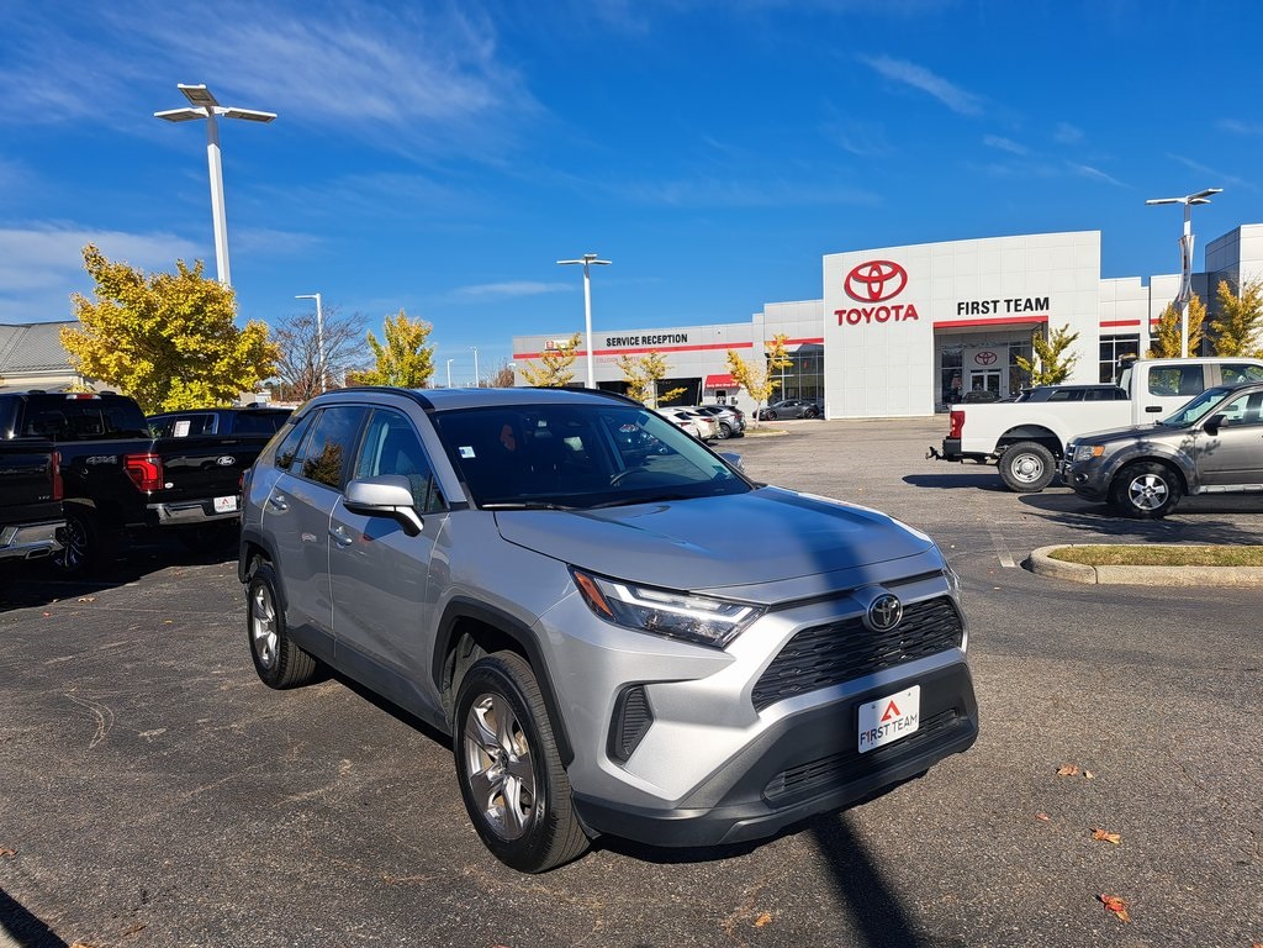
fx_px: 876
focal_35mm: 24
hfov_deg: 71.6
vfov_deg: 56.8
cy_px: 474
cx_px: 632
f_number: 1.8
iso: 50
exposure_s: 1/2123
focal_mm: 5.23
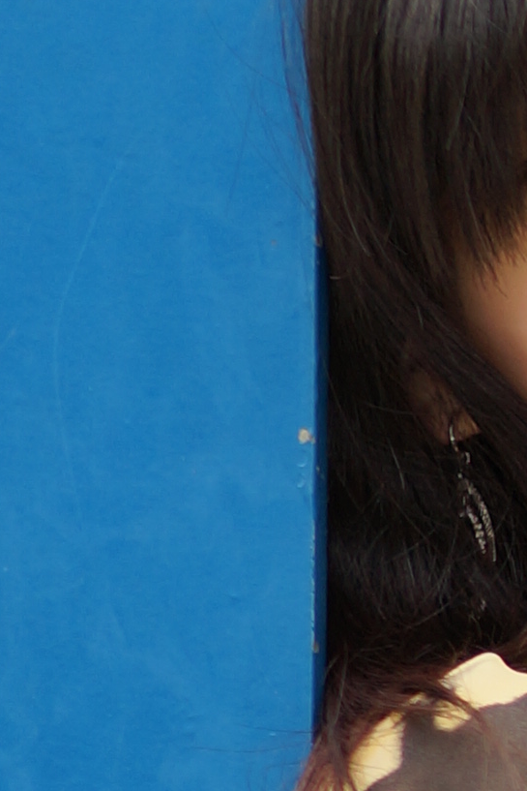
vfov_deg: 5.5
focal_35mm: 367
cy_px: 1373
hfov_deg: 3.7
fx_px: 8055
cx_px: 1448
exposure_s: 1/1250
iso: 100
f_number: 2
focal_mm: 50
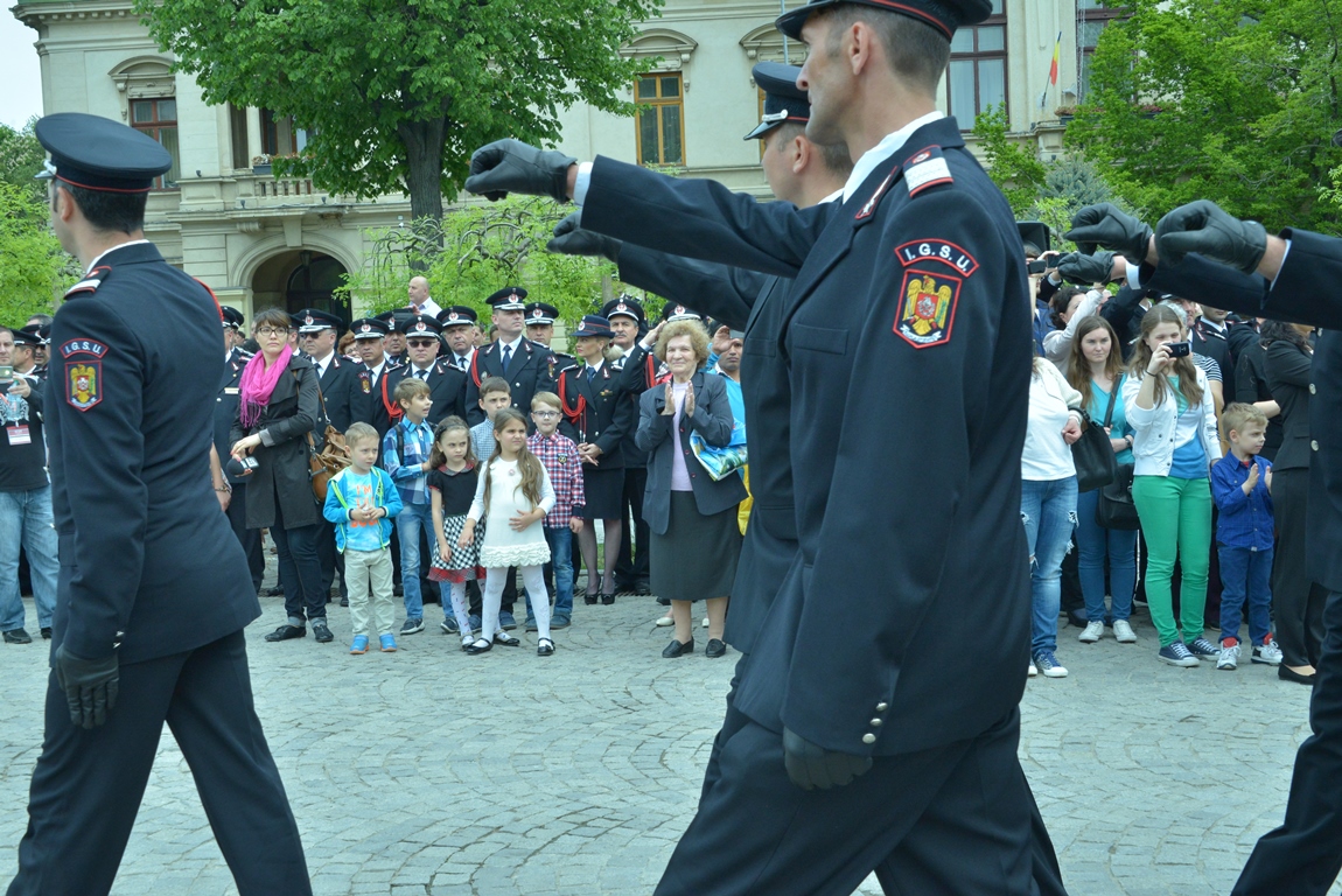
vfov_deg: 28.1
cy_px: 448
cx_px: 671
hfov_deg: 41.1
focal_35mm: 48
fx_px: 1790
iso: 2000
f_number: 13
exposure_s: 1/640
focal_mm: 48
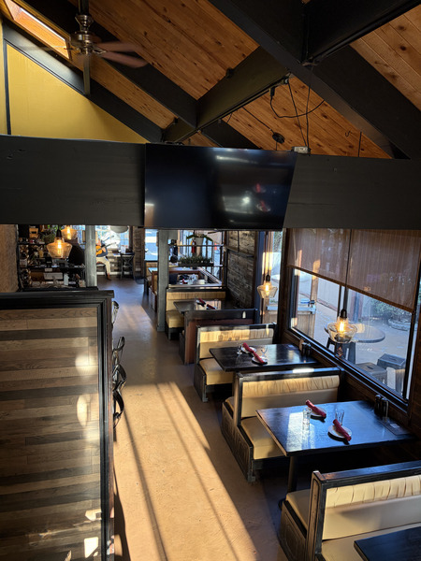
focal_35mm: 26
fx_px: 422
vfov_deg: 67.3
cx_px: 210
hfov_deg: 53.1
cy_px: 280
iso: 125
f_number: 1.6
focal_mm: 5.96
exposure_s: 1/60
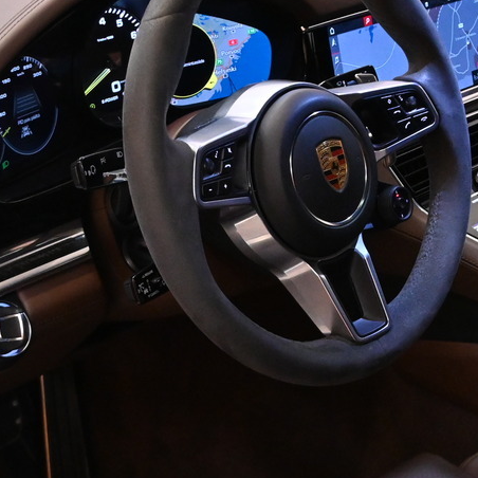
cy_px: 260
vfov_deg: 12.5
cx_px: 397
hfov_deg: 12.5
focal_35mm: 139
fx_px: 2176
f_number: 6.3
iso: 3200
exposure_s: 1/125
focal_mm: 30.5
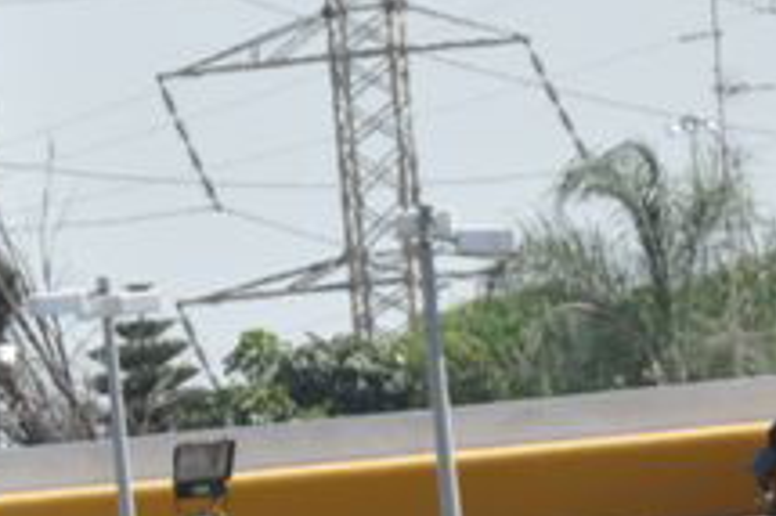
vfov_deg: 1.3
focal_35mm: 1072
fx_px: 23089
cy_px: 1126
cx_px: -54
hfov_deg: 1.9
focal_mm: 150
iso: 200
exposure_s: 1/640
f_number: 6.3
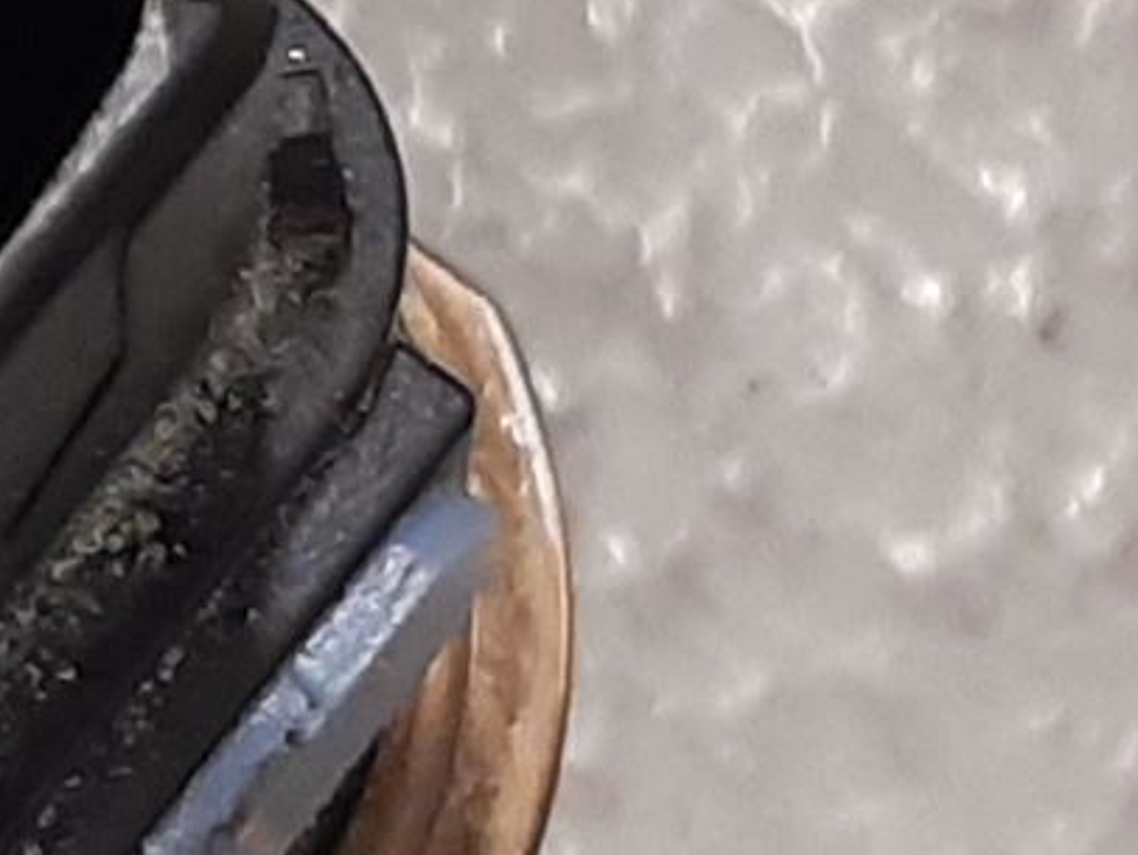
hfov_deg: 14.0
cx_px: -631
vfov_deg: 11.3
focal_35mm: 131
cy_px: 160
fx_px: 4309
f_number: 1.7
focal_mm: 3.93
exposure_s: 1/50
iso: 125
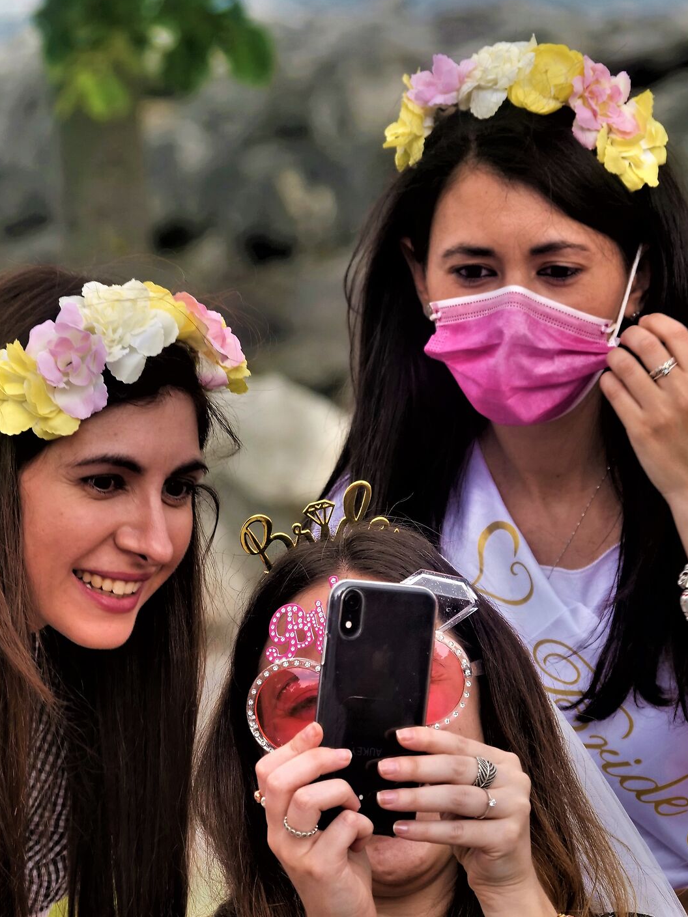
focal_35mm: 341
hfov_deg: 4.4
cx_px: 302
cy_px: 636
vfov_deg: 5.8
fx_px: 9037
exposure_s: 1/250
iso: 200
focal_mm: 100
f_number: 5.6
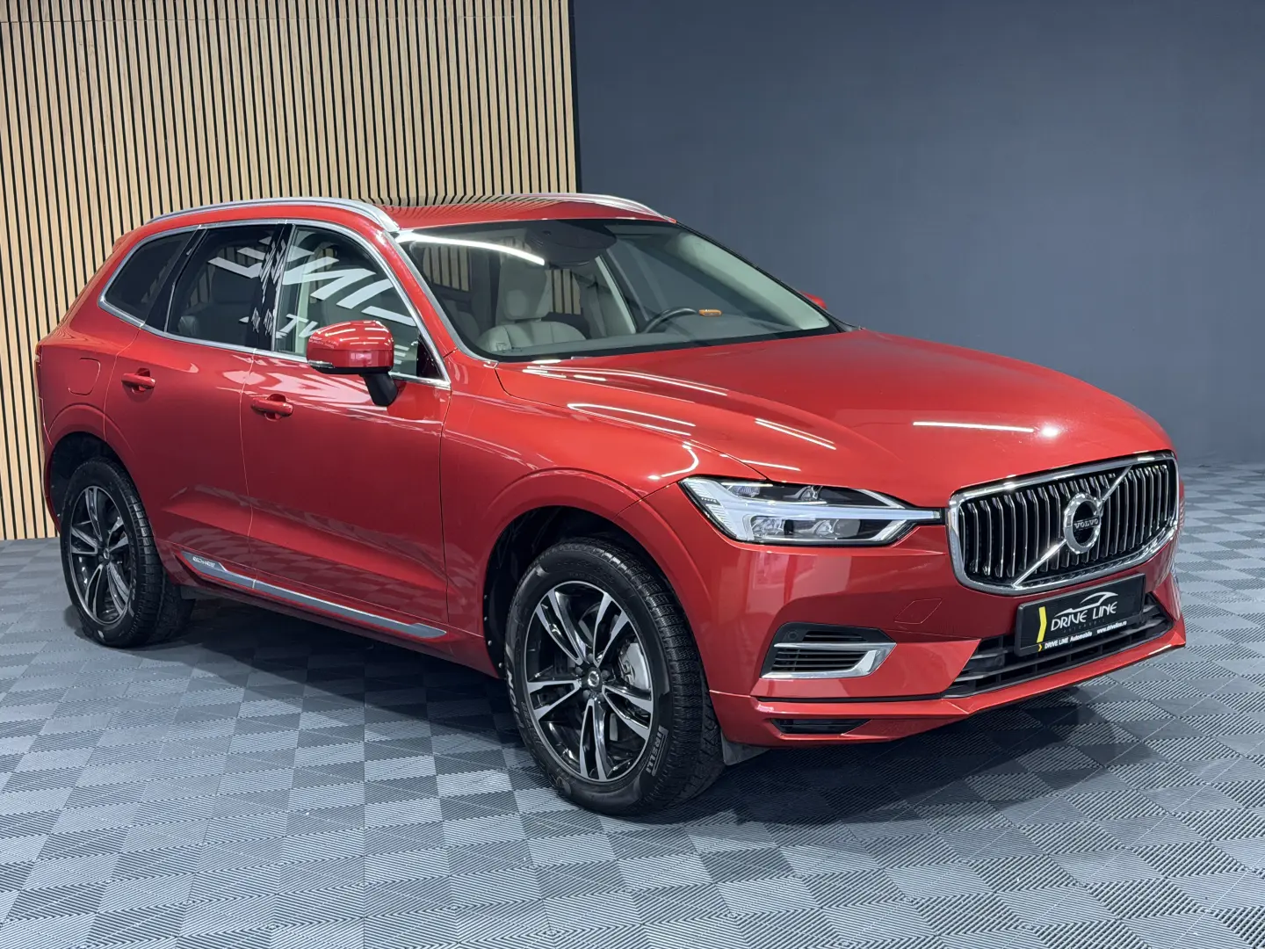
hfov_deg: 39.7
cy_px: 474
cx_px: 632
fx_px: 1754
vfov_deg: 30.3
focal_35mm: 48
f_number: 1.78
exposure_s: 1/50
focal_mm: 6.76
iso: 200
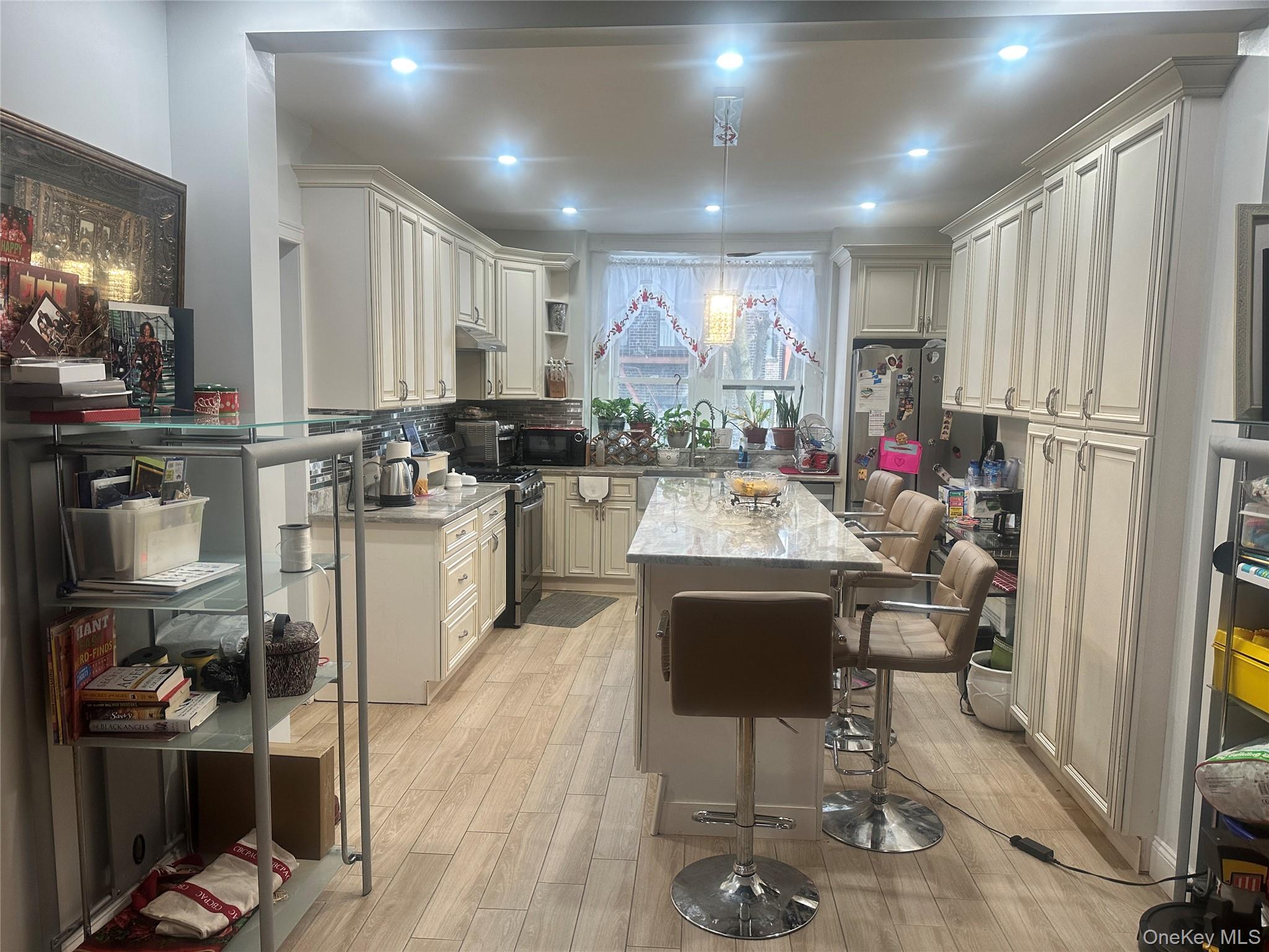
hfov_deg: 71.6
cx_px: 634
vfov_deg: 56.8
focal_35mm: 24
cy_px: 476
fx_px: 880
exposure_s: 1/120
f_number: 1.78
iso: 125
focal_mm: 6.86
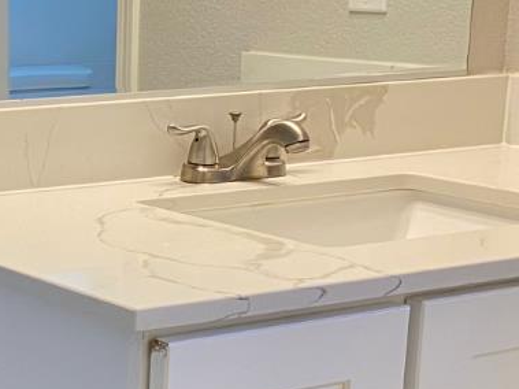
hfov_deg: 18.1
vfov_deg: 14.3
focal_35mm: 103
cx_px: -118
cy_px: 299
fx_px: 1544
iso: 125
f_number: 1.8
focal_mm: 4.25
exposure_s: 1/60
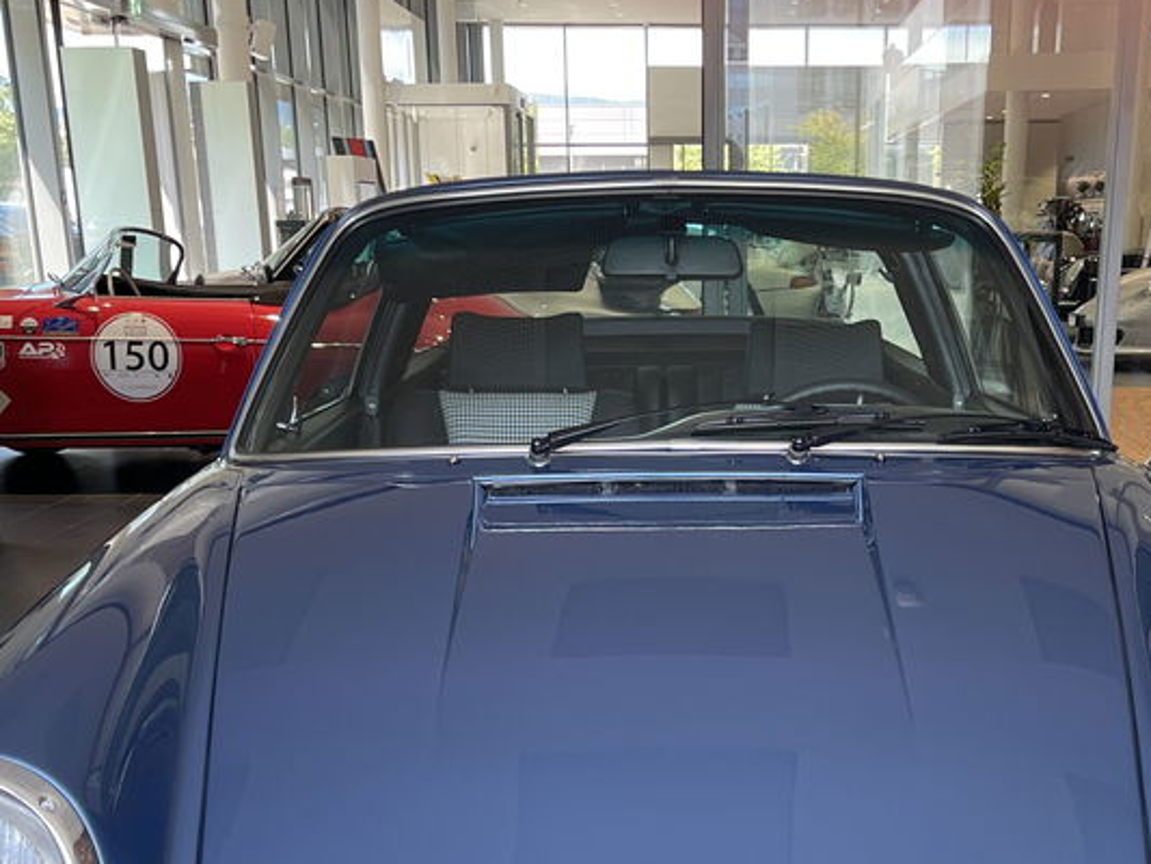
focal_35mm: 48
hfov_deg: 39.5
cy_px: 799
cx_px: 691
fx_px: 1596
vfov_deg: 28.9
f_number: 1.6
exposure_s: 1/121
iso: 50
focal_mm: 5.1
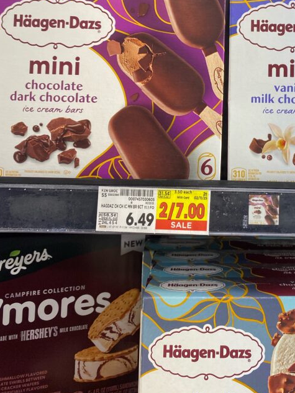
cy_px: 83
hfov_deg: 33.6
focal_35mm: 42
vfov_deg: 42.9
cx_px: 221
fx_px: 478
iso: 80
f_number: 1.8
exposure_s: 1/120
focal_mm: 4.25
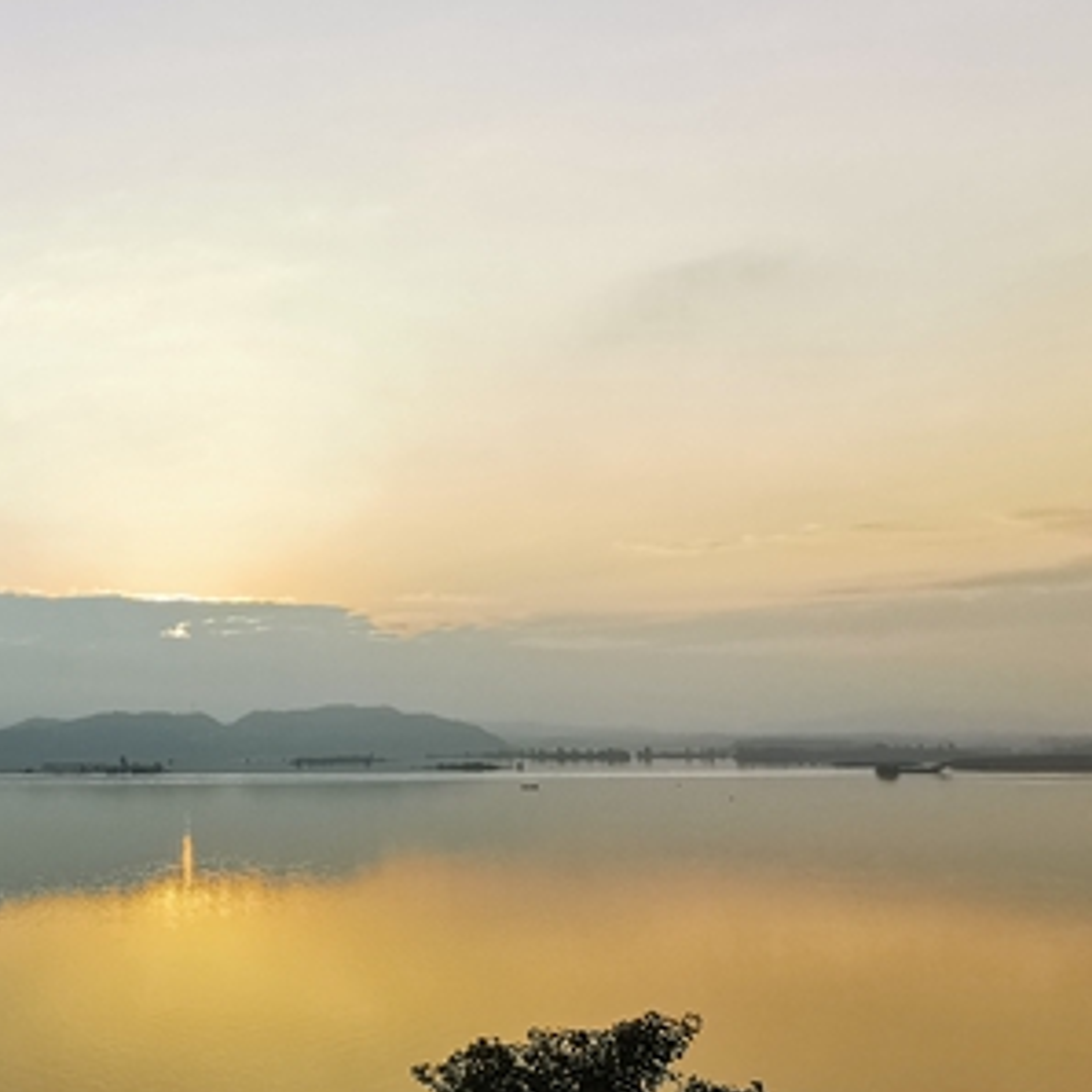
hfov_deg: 34.1
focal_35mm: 38
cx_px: -257
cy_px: 641
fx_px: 1356
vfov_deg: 43.7
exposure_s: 1/391
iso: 50
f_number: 2.2
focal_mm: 2.35
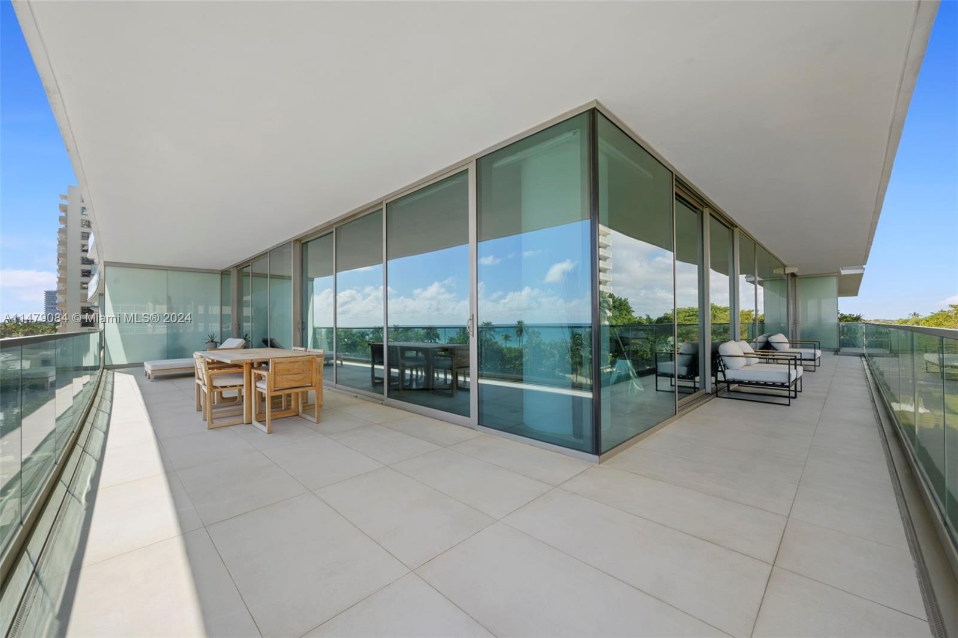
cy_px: 319
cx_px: 479
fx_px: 372
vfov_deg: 81.2
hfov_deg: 104.3
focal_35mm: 14
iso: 100
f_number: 11
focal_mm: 14
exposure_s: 1/100
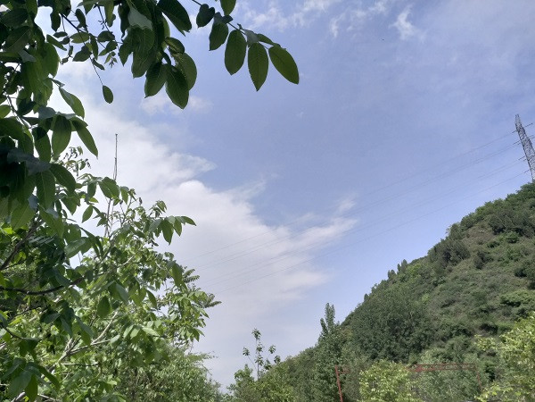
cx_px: 268
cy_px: 201
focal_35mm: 25
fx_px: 386
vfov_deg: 54.9
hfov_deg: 69.4
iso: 100
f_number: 1.8
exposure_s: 1/3559
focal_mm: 4.36
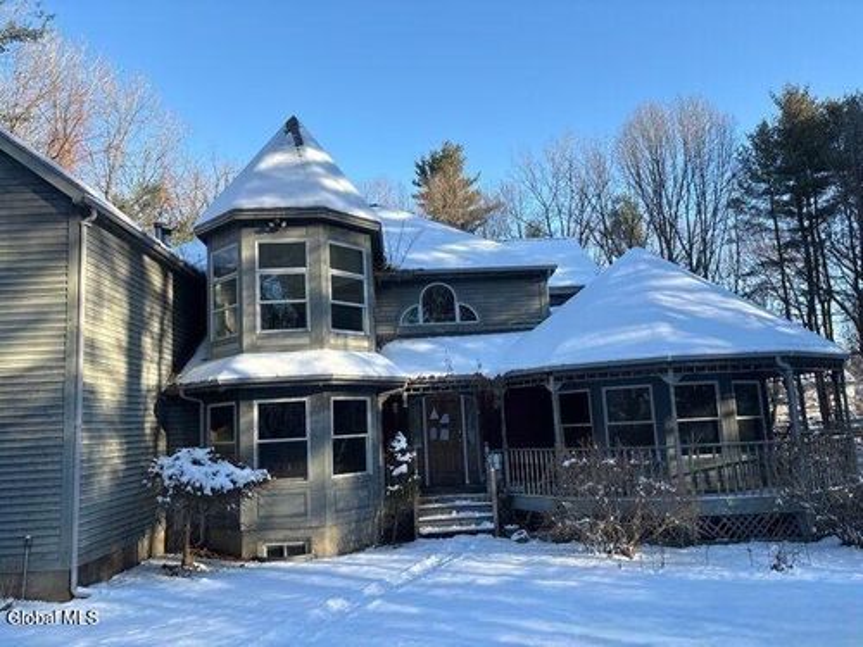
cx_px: 432
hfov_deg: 67.3
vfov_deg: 53.1
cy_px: 324
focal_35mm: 26
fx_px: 648
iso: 50
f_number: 1.6
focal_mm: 5.96
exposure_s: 1/927
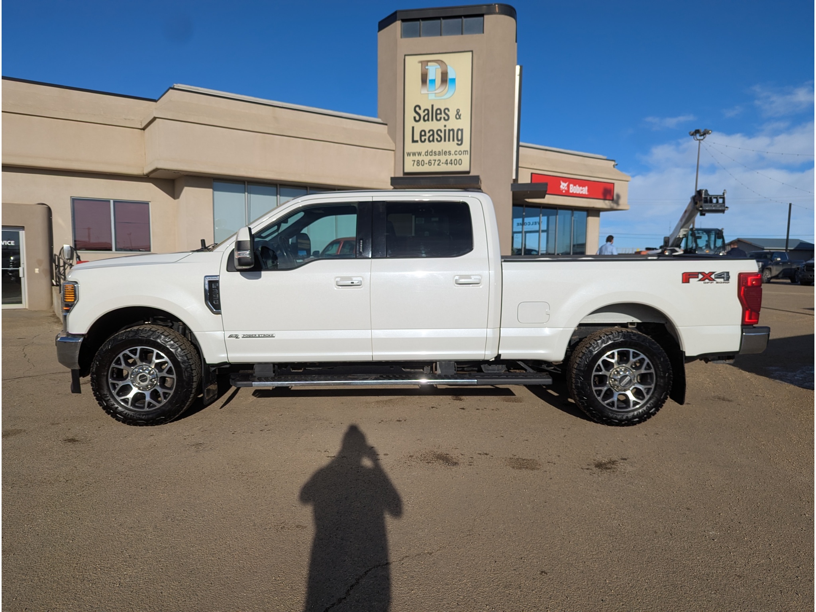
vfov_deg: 56.8
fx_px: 566
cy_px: 306
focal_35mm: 24
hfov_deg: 71.6
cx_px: 408
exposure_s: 1/4049
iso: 42
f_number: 1.85
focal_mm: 6.81
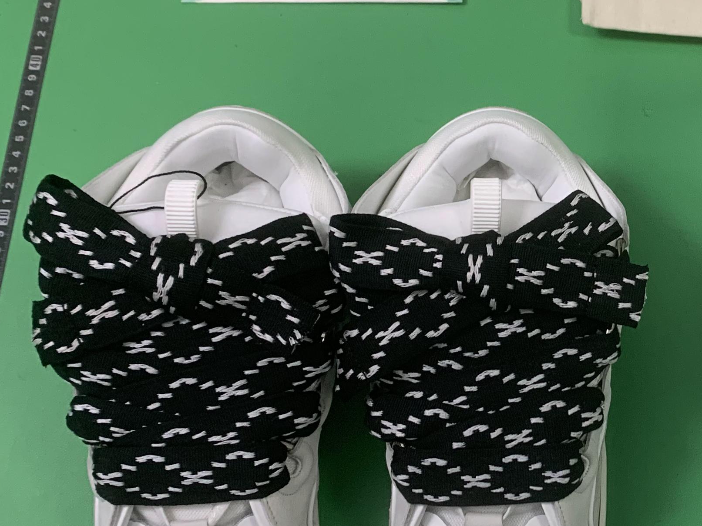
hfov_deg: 28.4
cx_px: 662
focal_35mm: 65
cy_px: 230
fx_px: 1318
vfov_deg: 22.6
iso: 125
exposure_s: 1/60
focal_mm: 4.25
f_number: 1.8
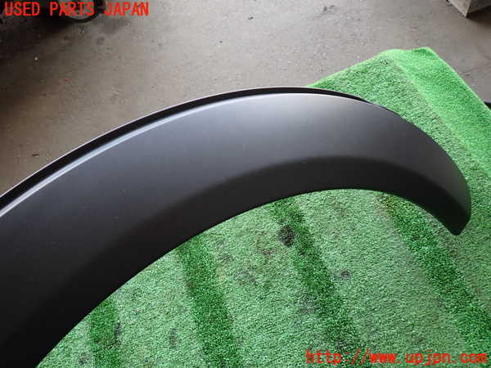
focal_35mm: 25
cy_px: 184
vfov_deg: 54.9
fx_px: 355
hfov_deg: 69.4
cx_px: 246
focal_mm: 4.5
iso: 100
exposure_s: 1/80
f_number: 2
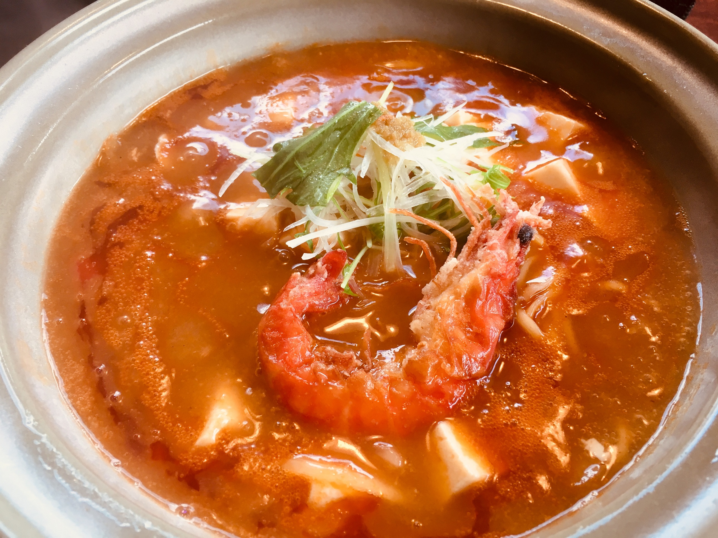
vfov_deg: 48.2
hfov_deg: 61.7
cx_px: 359
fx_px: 602
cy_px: 269
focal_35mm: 29
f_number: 2.2
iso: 32
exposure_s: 1/30
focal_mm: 4.15
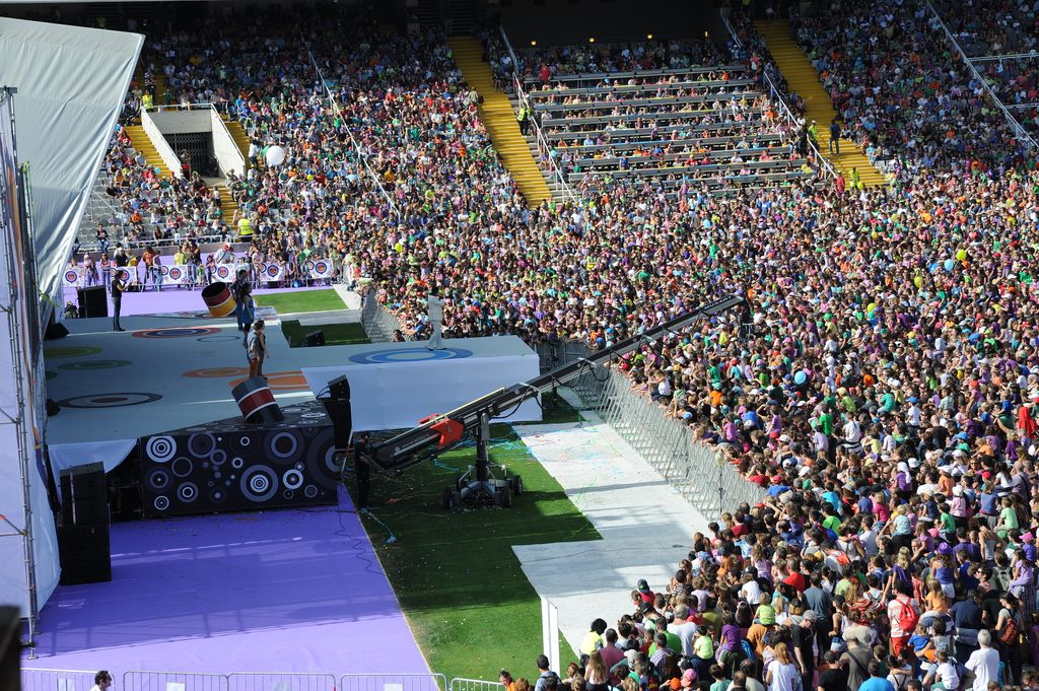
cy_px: 346
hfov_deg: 19.5
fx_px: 3028
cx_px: 520
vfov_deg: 13.0
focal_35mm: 105
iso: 160
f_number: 9
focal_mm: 105
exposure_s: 1/200
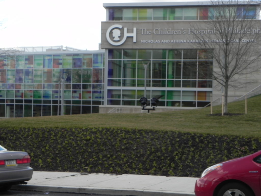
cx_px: 130
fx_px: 498
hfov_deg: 29.4
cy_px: 98
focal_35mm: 66
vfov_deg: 22.3
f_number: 5.6
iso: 160
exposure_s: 1/290
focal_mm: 11.8
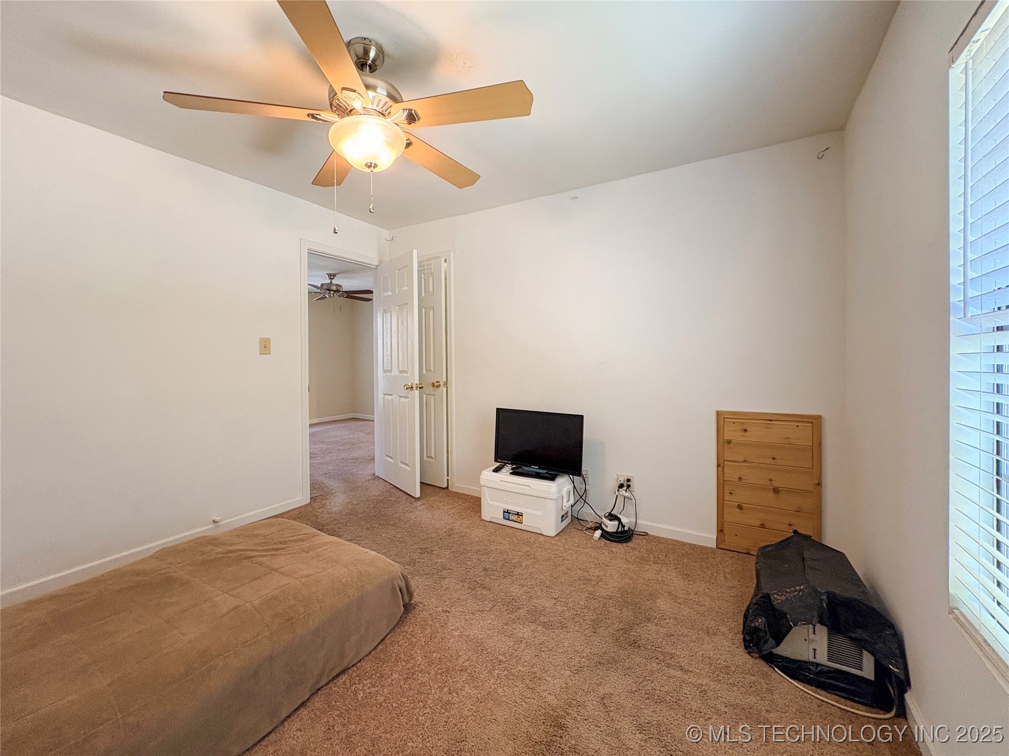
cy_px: 378
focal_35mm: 14
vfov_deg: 85.7
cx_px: 504
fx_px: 408
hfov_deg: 102.1
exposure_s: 1/60
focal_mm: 2.22
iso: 400
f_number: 2.2
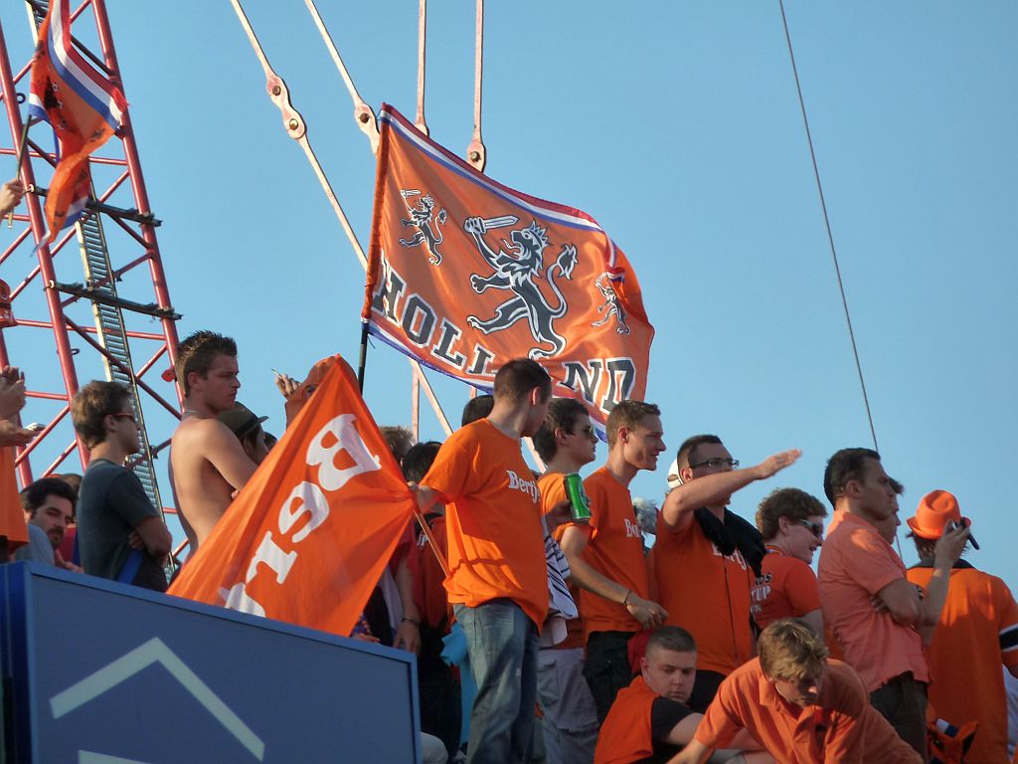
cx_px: 509
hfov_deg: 6.6
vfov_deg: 5.0
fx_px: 8823
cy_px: 382
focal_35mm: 300
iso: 125
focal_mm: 49.2
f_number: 4.9
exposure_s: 1/320
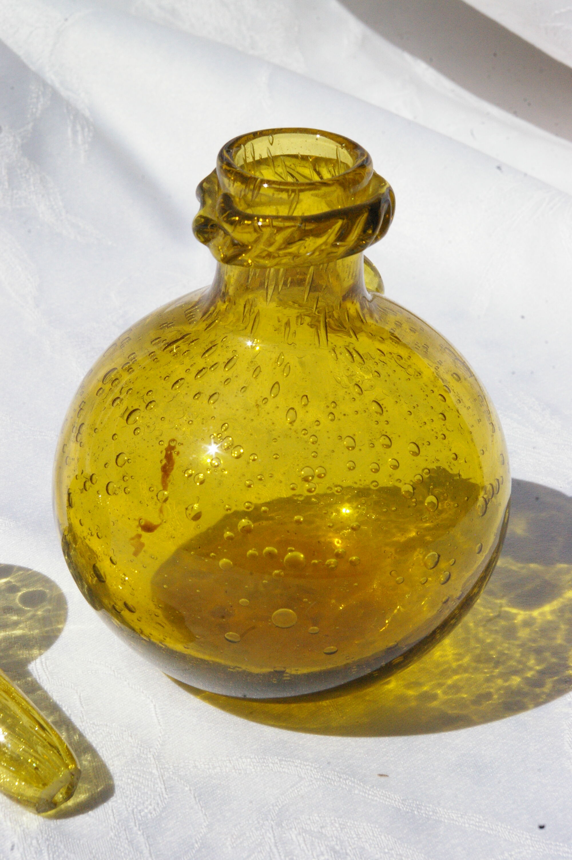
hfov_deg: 34.1
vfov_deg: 49.6
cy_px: 430
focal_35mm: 39
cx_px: 286
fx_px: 931
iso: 1600
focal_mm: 26
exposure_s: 1/1500
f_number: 13
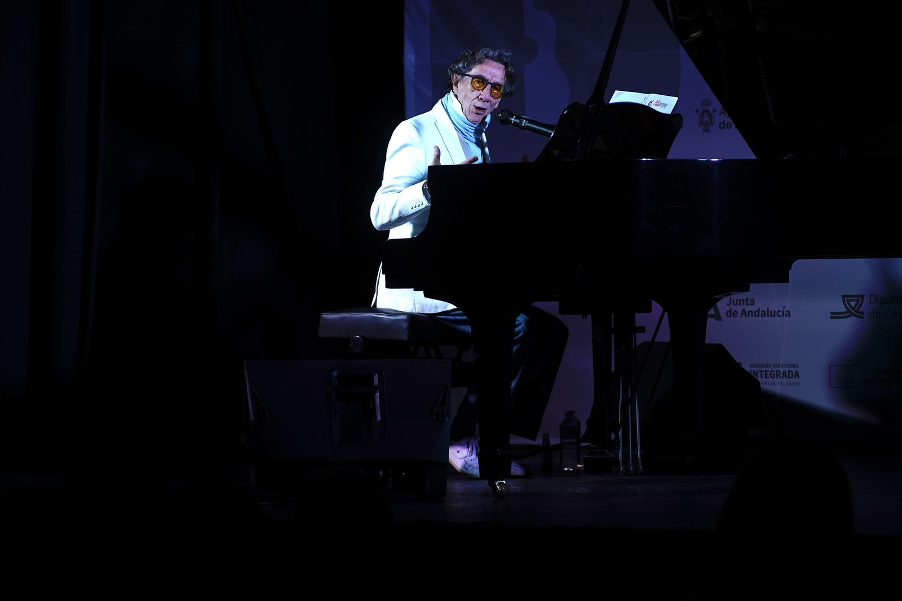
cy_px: 300
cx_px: 451
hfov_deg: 18.3
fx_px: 2805
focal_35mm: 112
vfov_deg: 12.2
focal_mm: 75
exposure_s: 1/100
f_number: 2.8
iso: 100
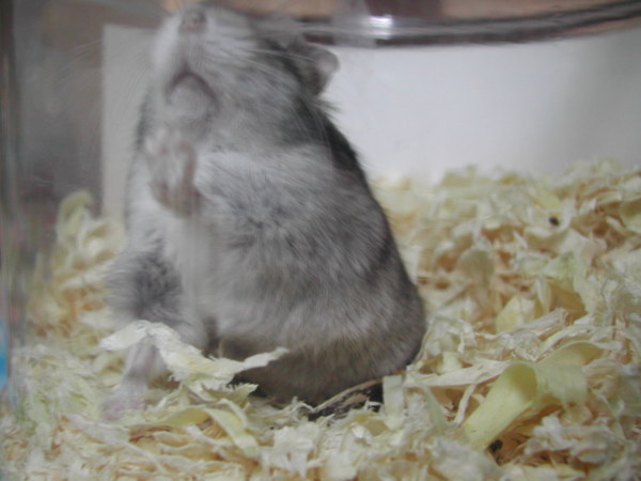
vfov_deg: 37.7
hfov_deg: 49.0
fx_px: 704
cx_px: 320
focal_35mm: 38
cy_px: 240
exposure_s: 1/7
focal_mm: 8
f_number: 2.8
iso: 100
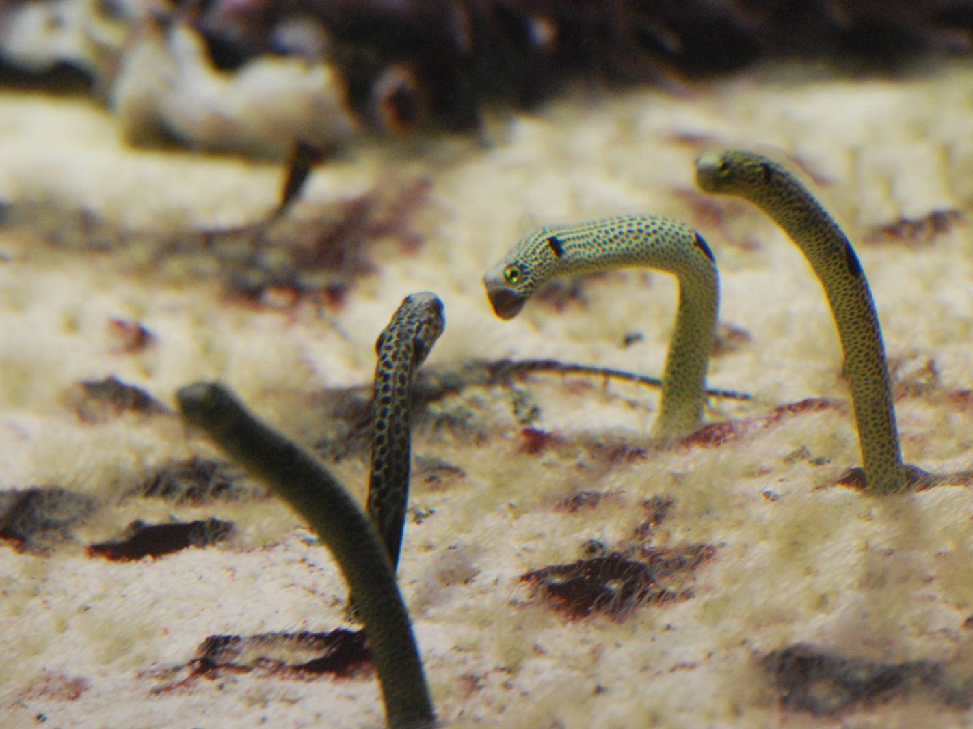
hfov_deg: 4.1
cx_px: 536
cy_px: 364
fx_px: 13688
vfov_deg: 3.1
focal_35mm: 487
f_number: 8
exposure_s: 1/80
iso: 1600
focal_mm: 300
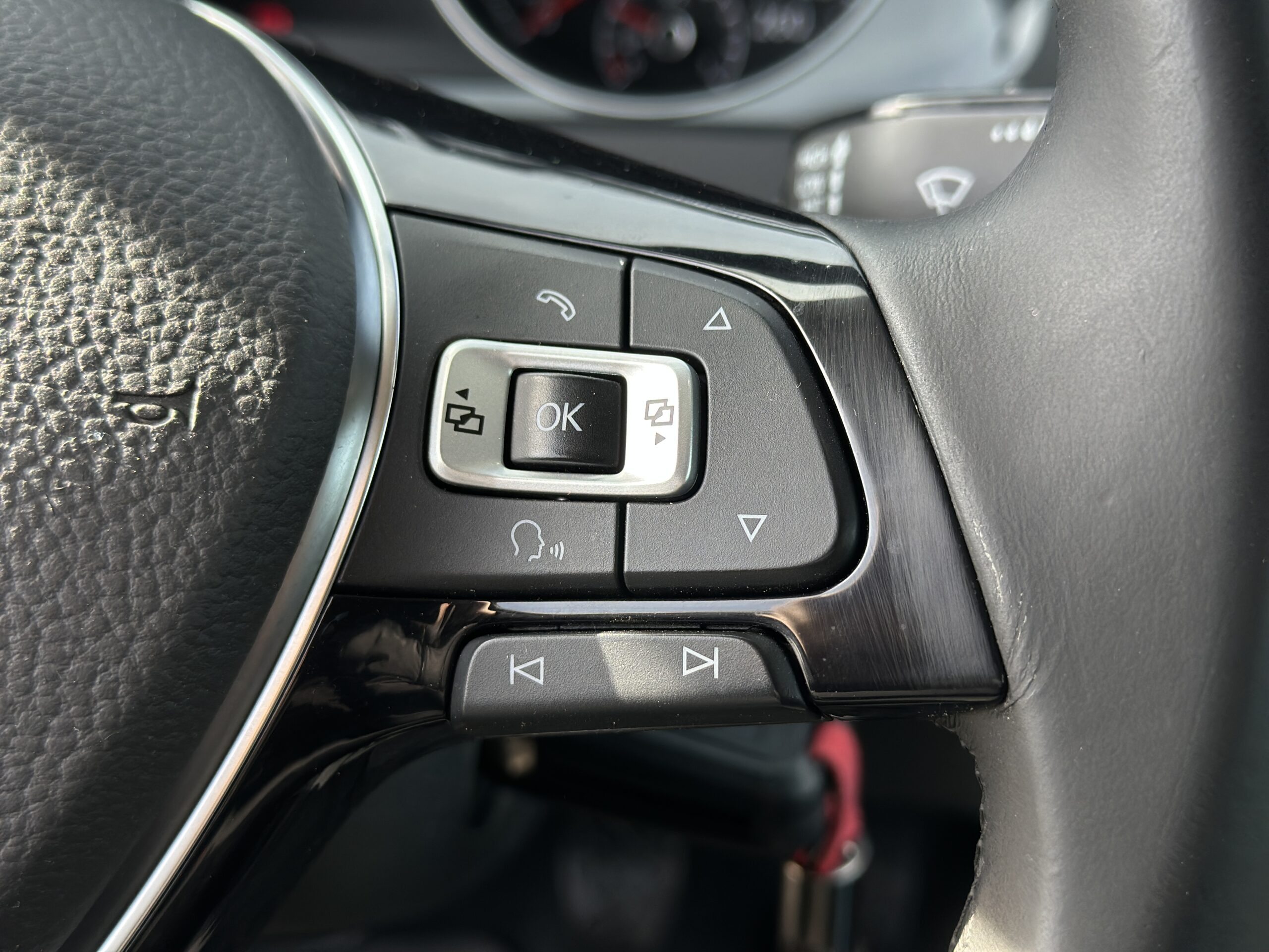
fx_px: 1760
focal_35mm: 48
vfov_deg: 30.3
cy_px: 476
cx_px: 634
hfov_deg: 39.7
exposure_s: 1/336
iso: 80
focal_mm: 6.86
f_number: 1.78
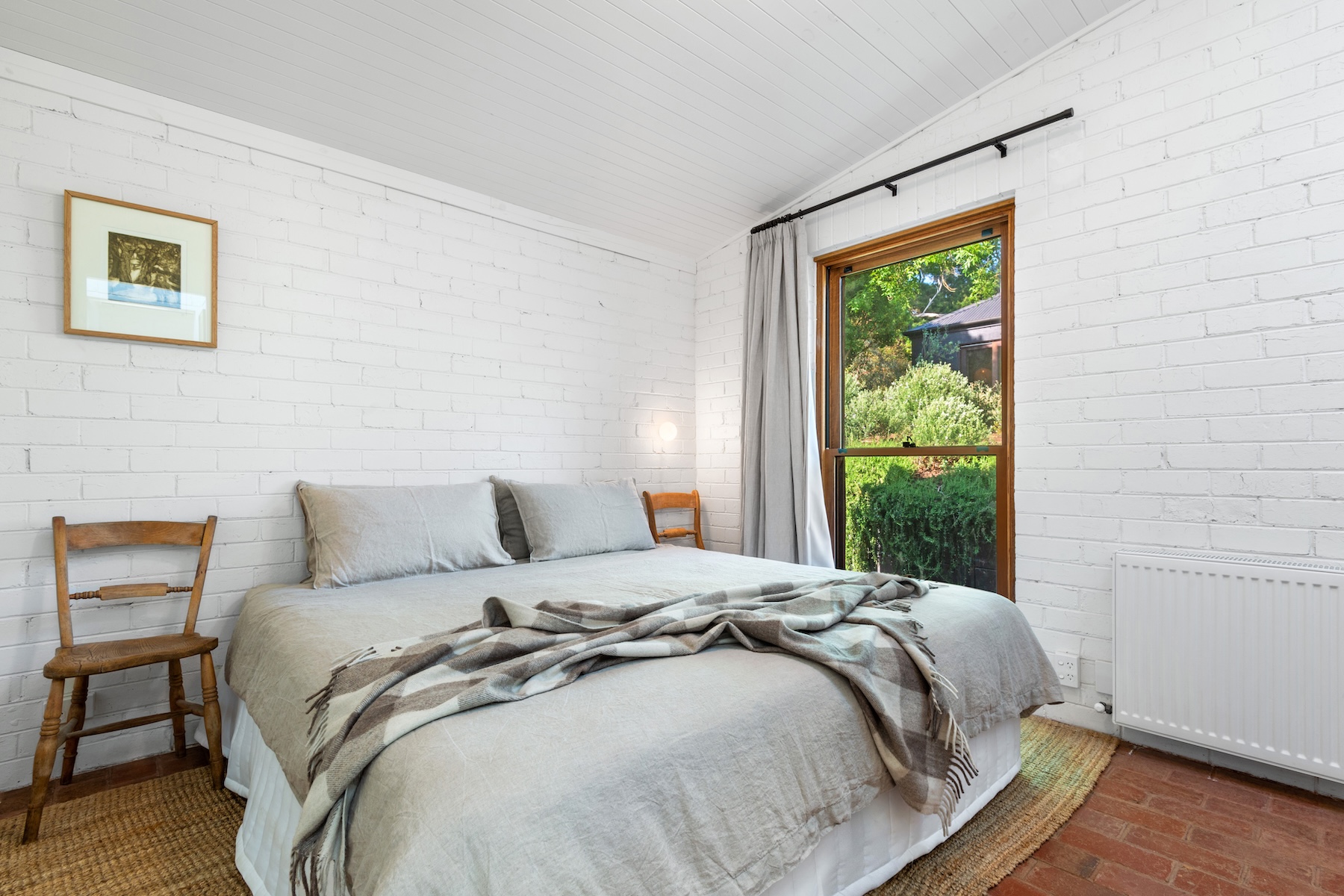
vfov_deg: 73.7
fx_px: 597
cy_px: 448
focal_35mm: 16
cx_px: 672
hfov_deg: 96.7
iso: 250
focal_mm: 16
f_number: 11
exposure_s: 1/1.25
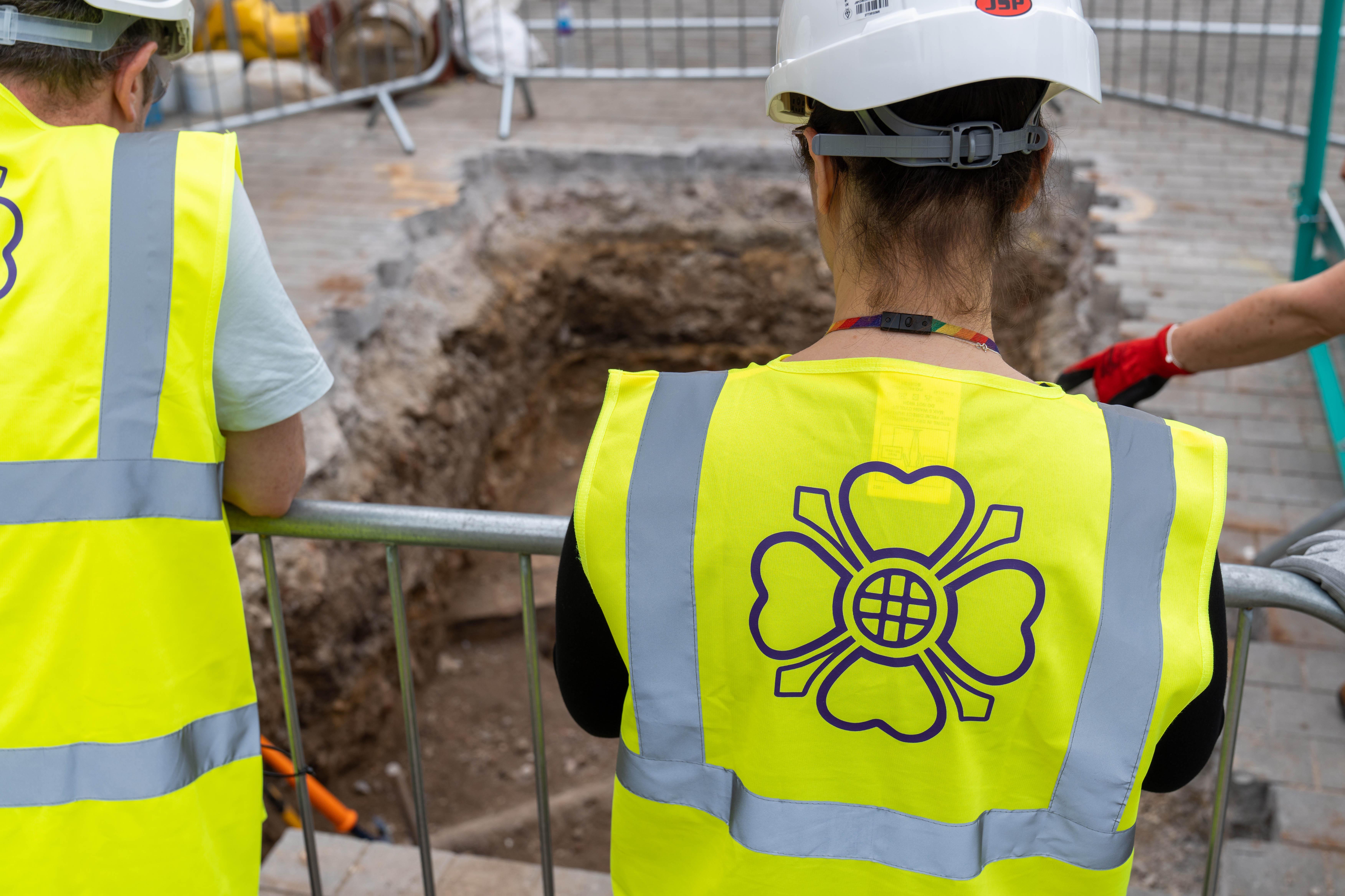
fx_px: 1606
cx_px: 672
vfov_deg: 31.2
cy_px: 448
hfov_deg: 45.4
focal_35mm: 43
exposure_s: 1/400
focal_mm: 43
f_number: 5.6
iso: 100
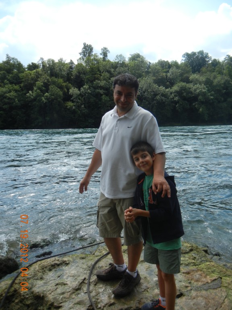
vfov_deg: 60.0
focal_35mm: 30
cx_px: 116
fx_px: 268
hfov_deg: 46.8
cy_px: 155
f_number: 7
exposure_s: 1/324
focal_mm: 5.4
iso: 160
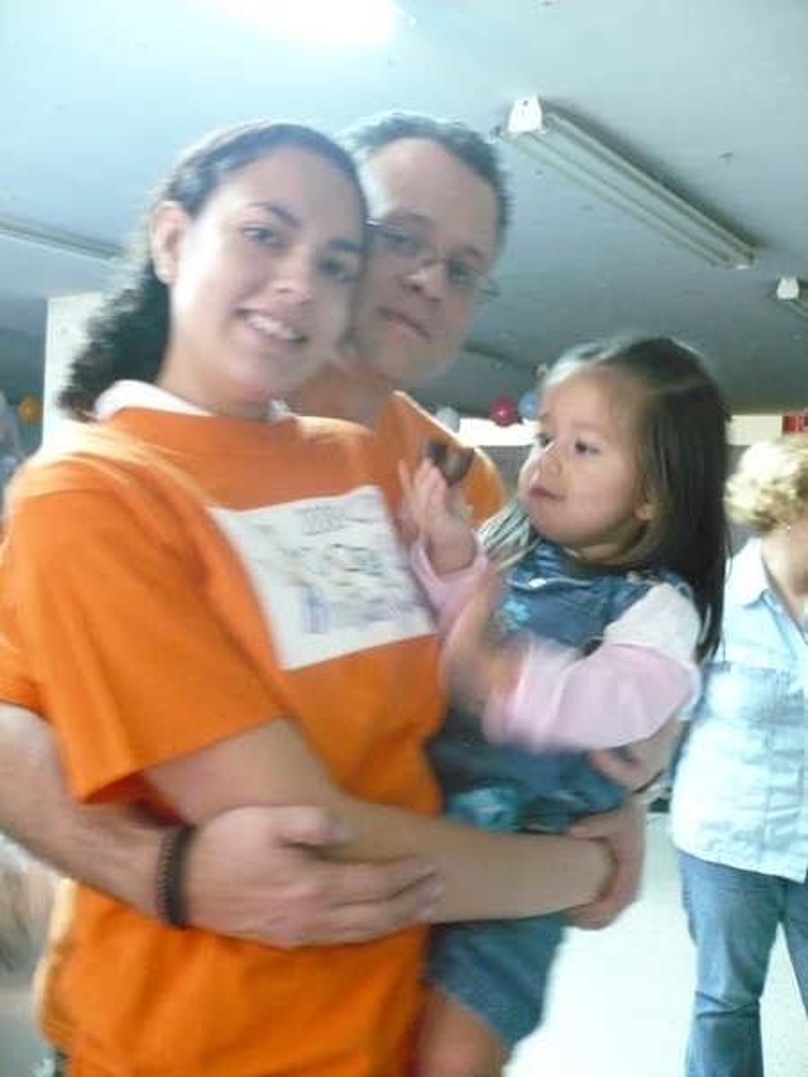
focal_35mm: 35
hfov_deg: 40.7
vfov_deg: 52.6
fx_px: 1089
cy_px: 538
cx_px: 404
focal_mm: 5.8
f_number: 2.8
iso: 800
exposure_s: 1/6
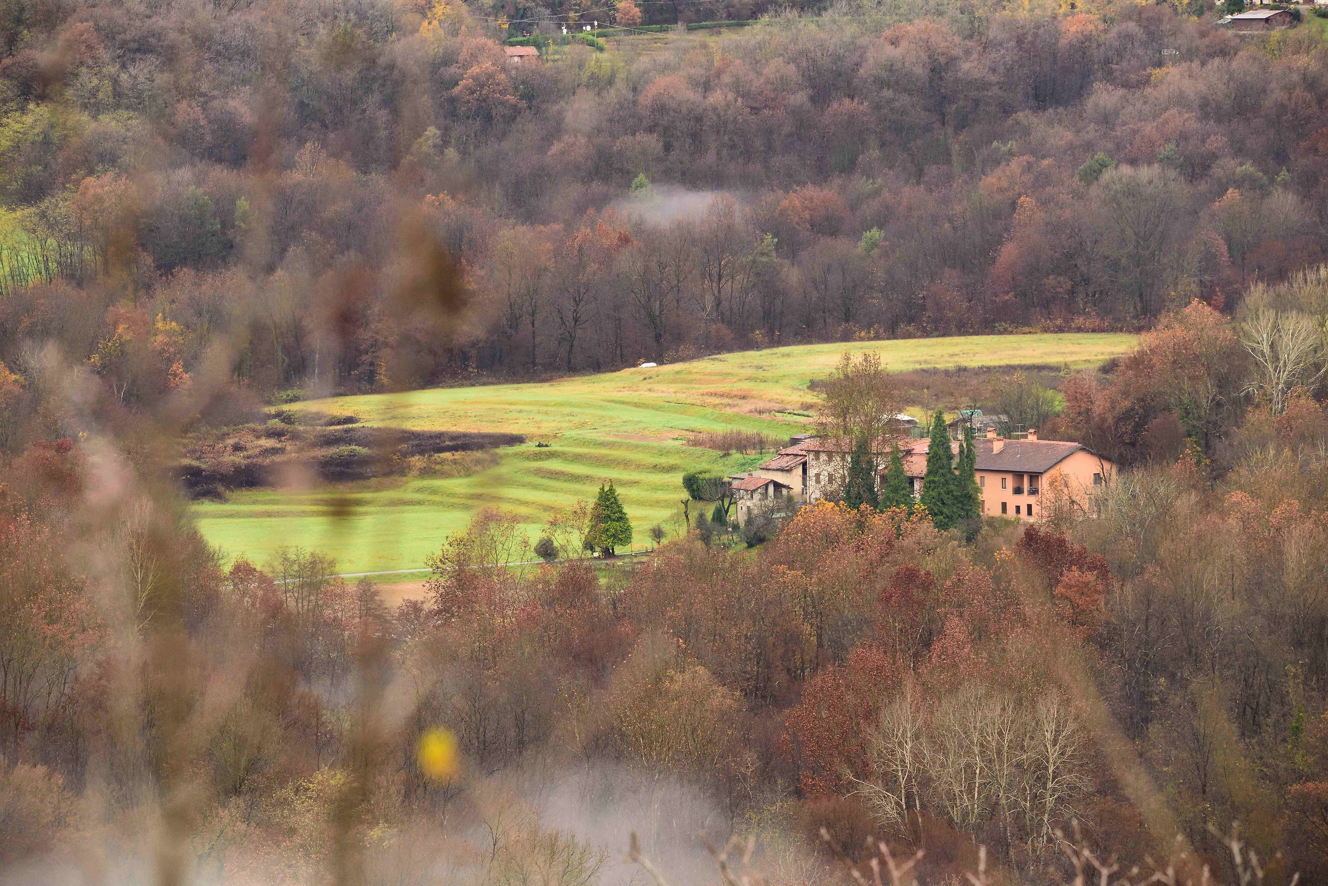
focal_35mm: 240
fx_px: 8854
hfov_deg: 8.6
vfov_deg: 5.7
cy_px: 443
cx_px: 664
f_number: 8
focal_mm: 240
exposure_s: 1/250
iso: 2500
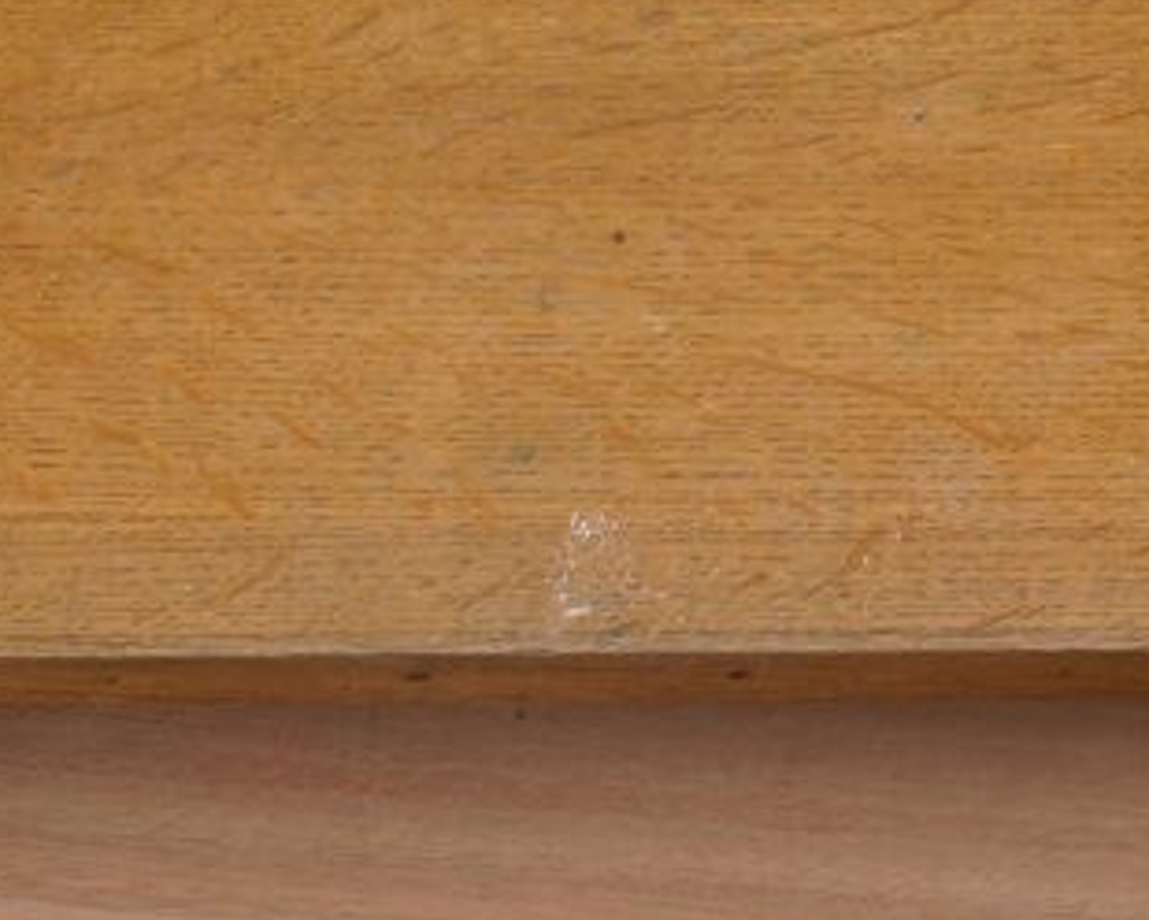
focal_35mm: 107
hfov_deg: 17.7
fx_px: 3639
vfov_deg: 14.2
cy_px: 862
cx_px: 969
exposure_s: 1/60
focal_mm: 24
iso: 125
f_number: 6.3
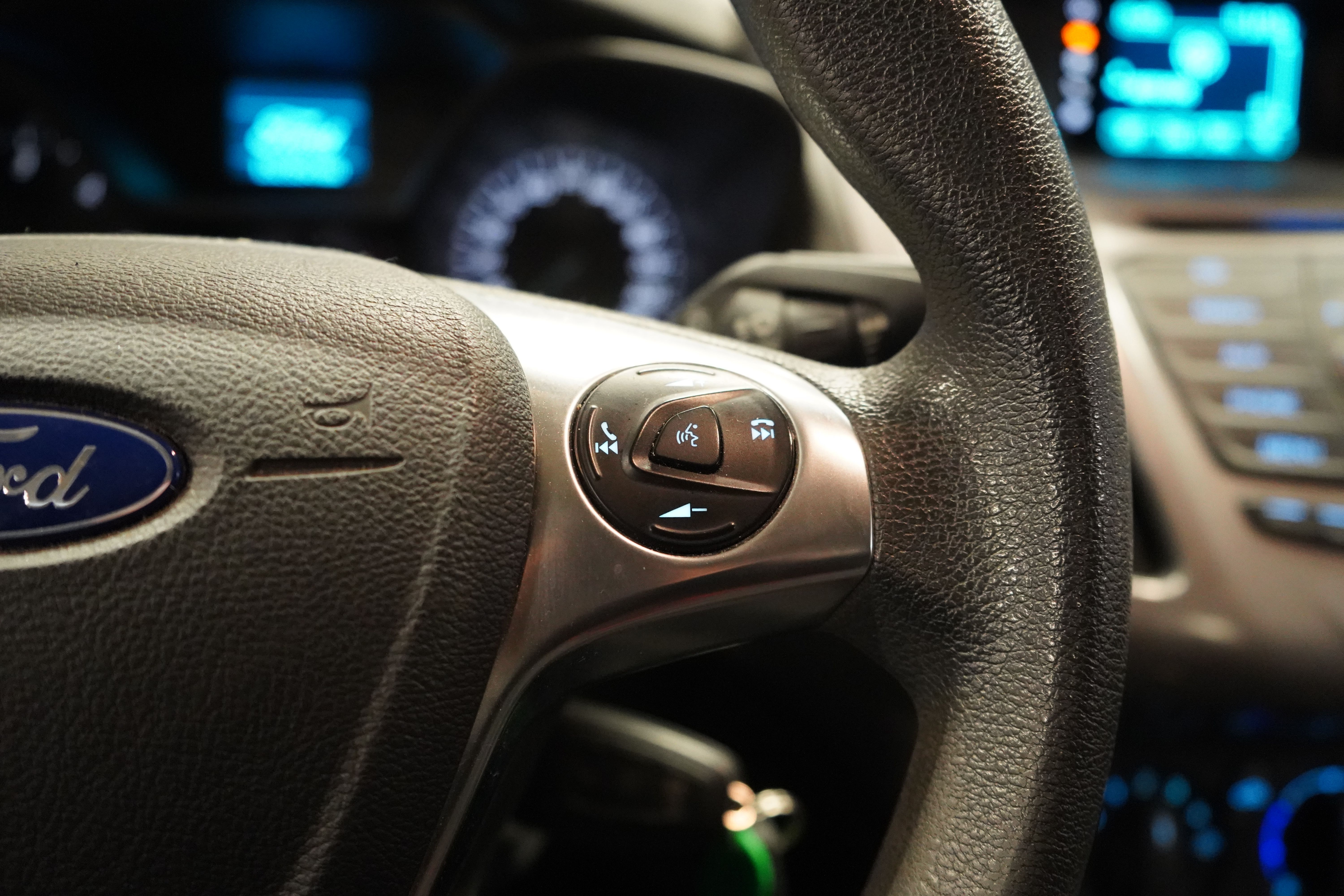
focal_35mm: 33
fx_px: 1232
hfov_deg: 57.2
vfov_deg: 40.0
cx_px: 672
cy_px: 448
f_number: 4
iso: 12800
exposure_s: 1/50
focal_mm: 33
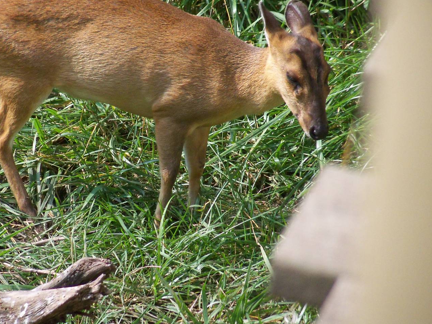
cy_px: 122
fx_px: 5479
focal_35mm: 439
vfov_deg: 3.4
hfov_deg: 4.5
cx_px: 186
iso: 400
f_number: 4.8
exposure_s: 1/1250
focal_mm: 62
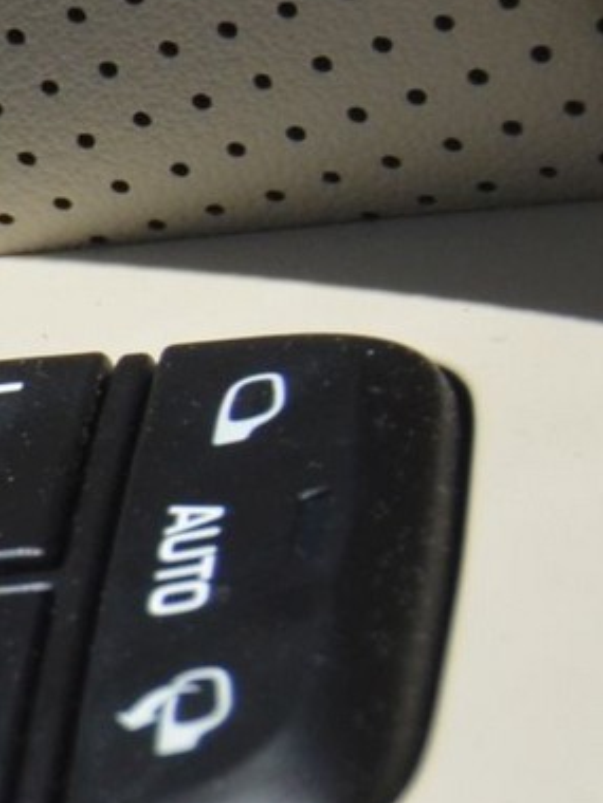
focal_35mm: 493
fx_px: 11451
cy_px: 450
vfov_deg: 4.0
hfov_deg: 2.9
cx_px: -1623
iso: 400
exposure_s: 1/2000
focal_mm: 52
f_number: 7.1
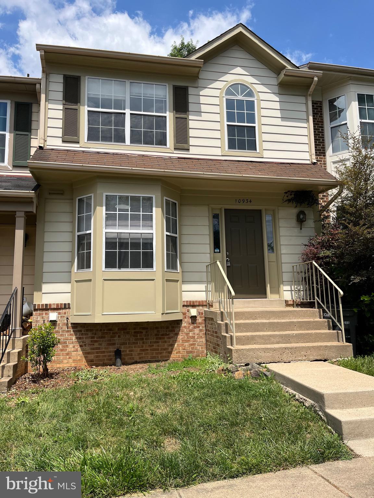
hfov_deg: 53.1
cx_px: 187
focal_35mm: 26
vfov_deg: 67.3
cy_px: 249
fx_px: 375
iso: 50
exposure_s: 1/3745
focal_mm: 5.1
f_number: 1.6
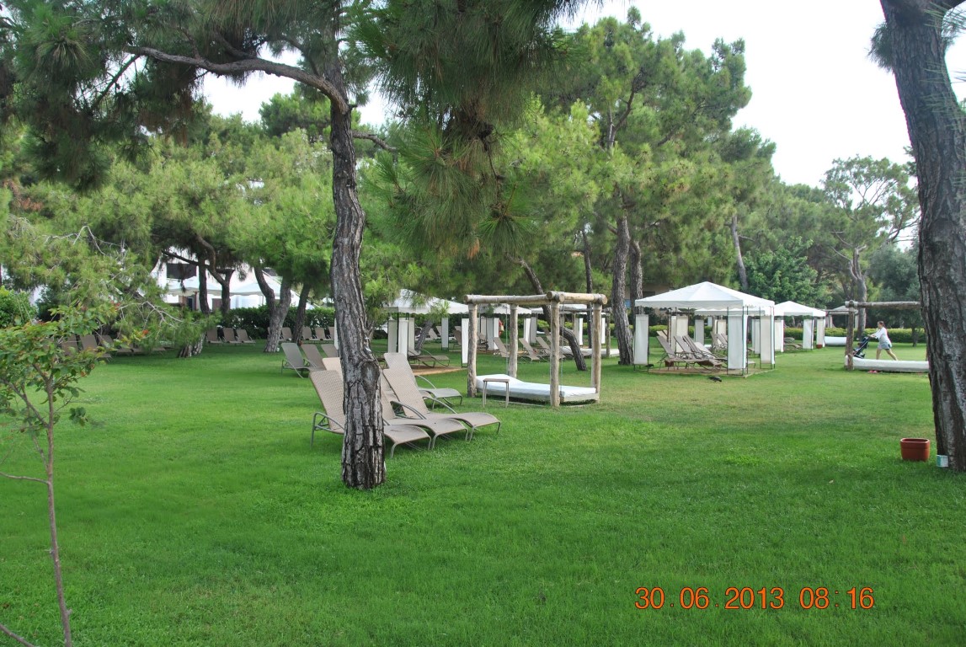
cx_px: 483
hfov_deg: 67.3
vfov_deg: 48.1
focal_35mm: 27
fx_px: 725
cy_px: 324
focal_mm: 18
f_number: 5.6
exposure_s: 1/125
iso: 100
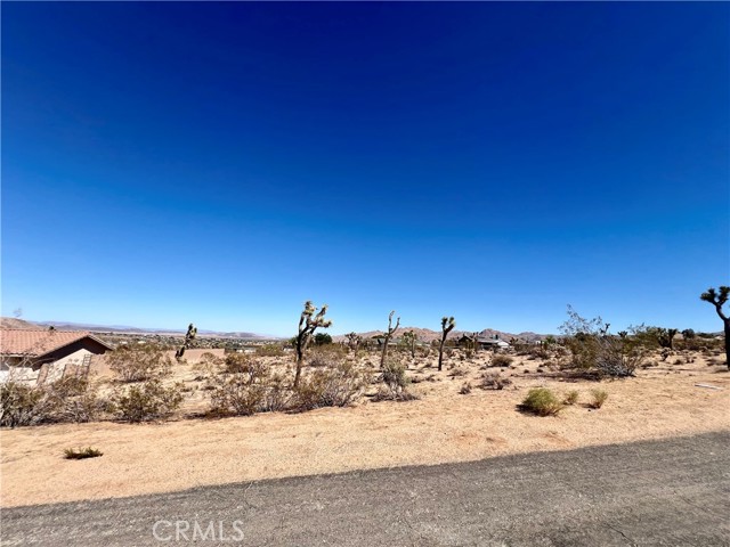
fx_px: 274
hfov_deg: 106.2
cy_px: 274
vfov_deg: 89.9
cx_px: 365
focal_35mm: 13
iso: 32
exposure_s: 1/2370
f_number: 1.8
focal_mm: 1.57
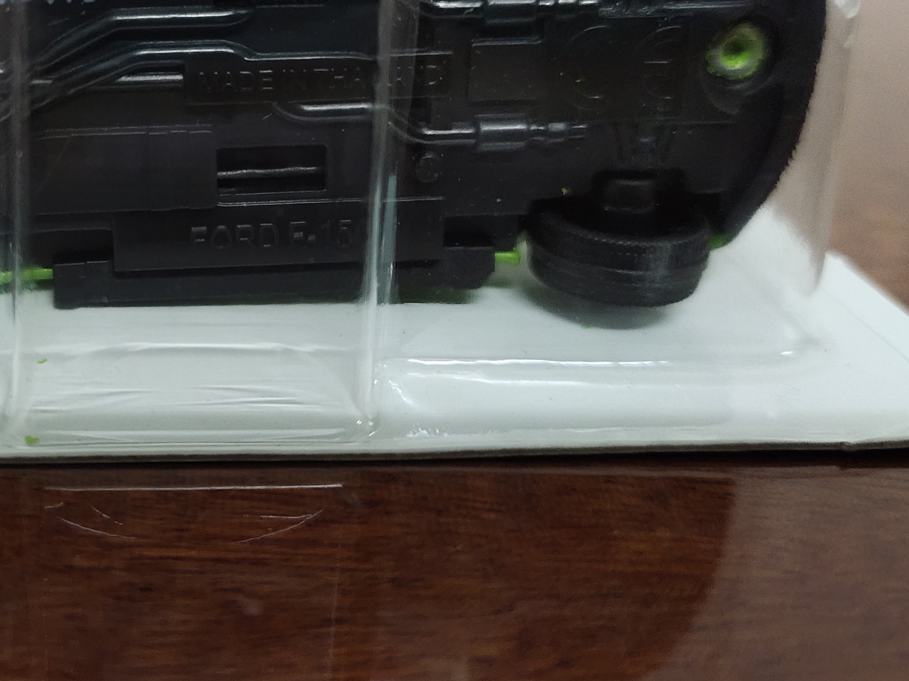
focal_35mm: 48
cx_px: 219
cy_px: 187
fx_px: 1260
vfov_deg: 29.9
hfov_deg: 38.6
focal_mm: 4.74
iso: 1042
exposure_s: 1/33.3
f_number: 1.79
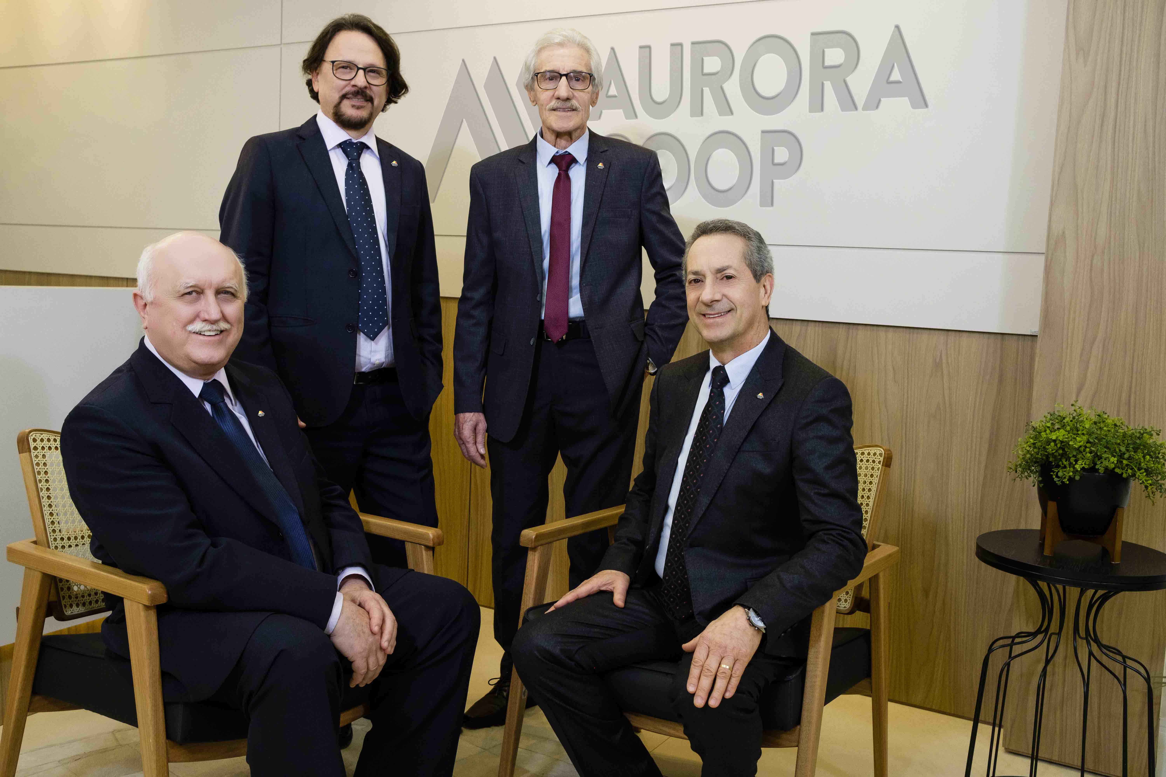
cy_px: 388
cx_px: 583
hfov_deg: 54.4
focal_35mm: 35
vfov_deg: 37.9
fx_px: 1134
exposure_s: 1/125
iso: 1000
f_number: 5
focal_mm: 23
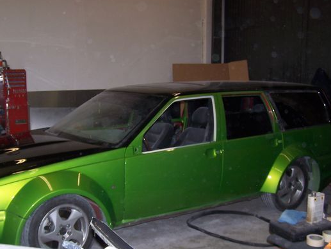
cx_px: 149
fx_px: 450
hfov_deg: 40.4
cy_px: 150
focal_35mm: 47
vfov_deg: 30.8
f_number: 2.8
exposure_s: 1/60
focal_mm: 6.3
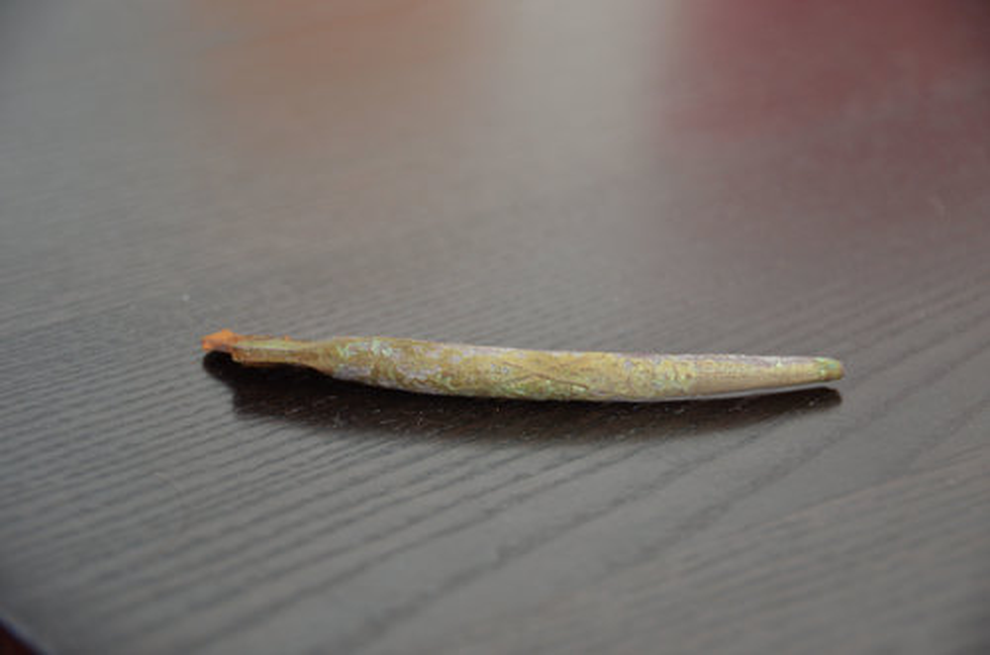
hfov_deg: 15.2
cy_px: 328
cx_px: 495
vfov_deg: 10.1
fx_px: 3704
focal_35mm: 135
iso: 560
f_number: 5.3
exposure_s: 1/60
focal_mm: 90
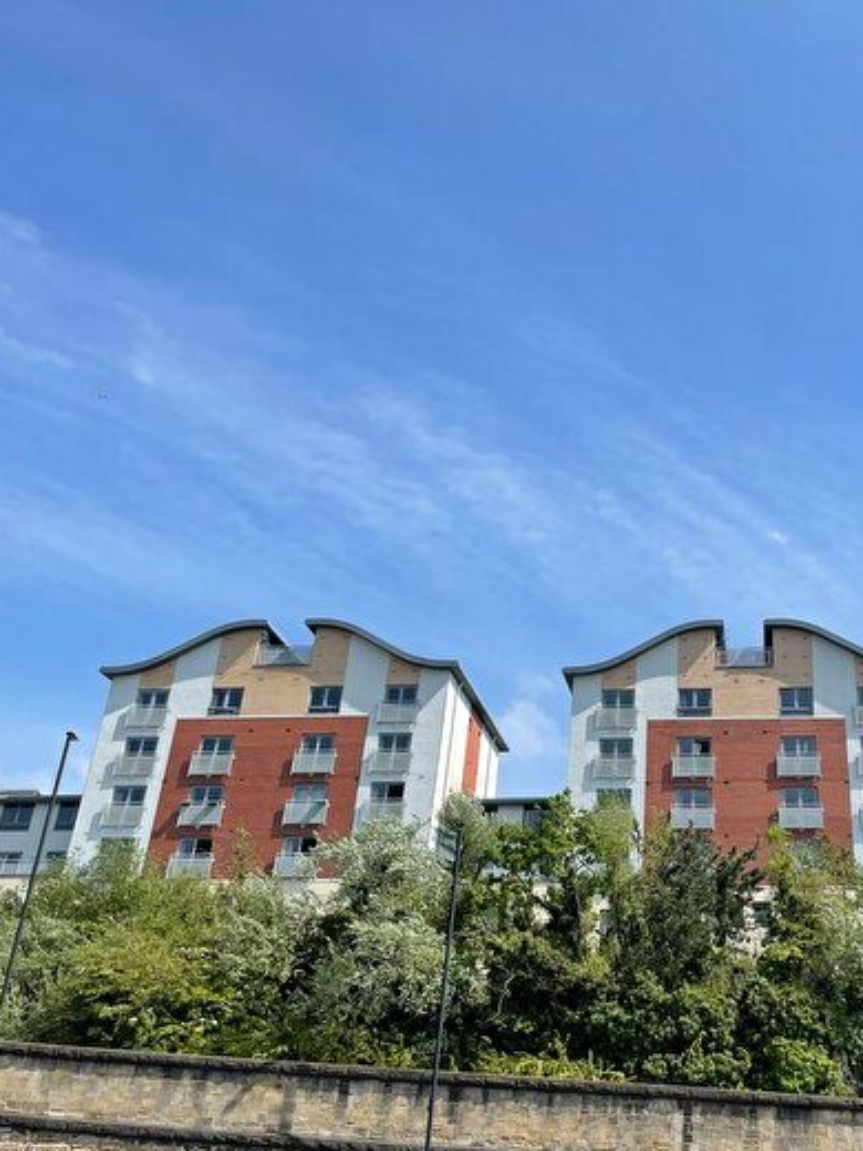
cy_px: 577
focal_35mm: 35
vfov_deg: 52.6
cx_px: 693
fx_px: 1163
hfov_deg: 39.1
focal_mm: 4.2
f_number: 1.6
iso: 32
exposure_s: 1/3731
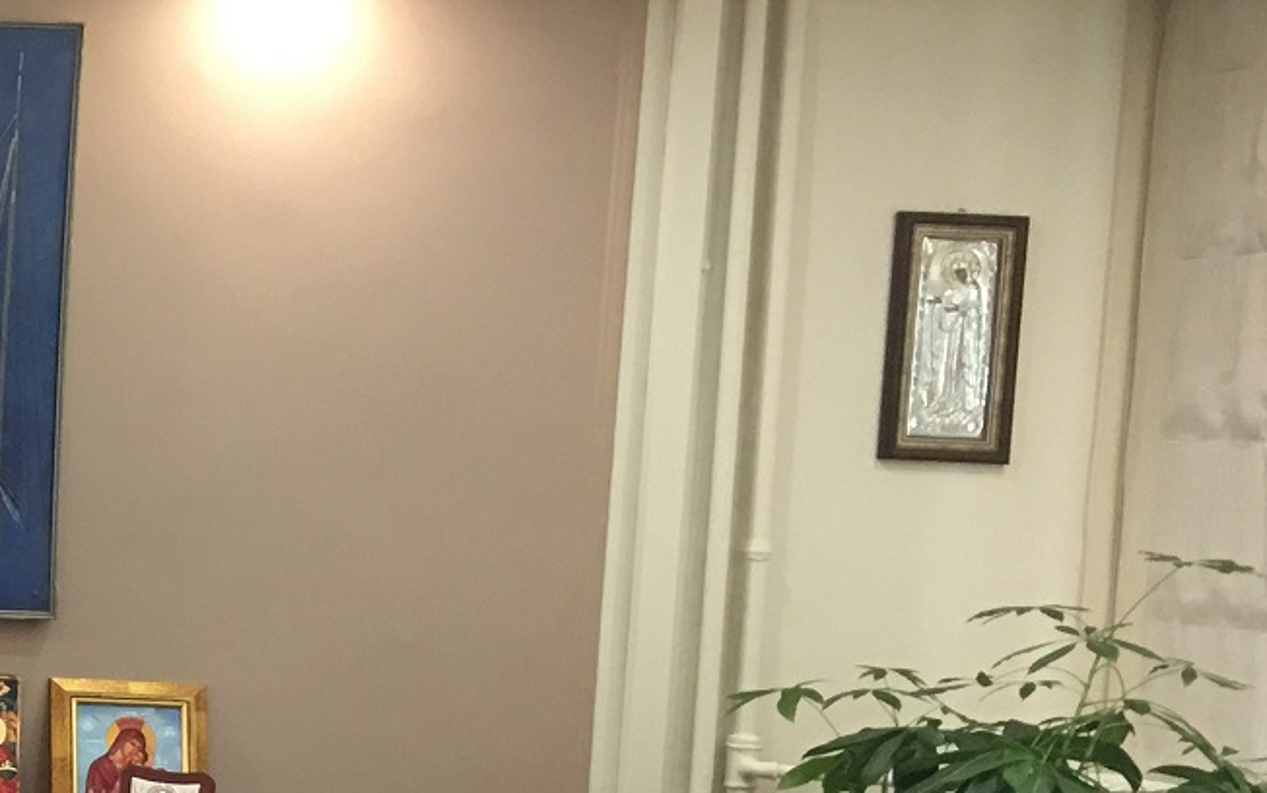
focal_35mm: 95
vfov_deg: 13.7
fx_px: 3281
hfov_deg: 19.2
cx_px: -620
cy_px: 678
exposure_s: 1/17
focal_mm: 4.15
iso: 80
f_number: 2.2
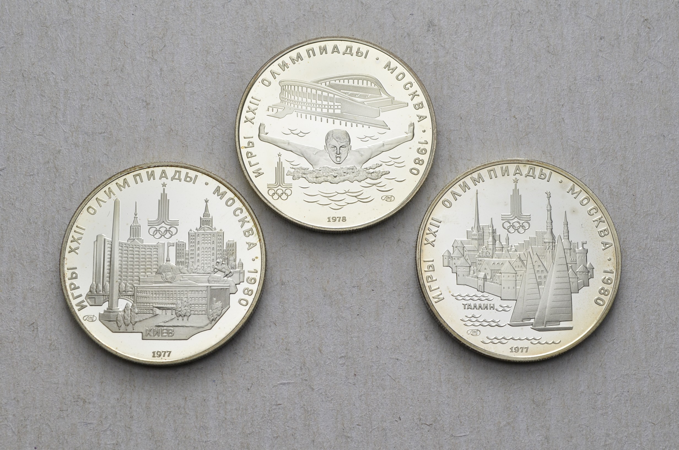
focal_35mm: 63
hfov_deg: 32.0
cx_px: 340
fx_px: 1186
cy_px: 225
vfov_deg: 21.5
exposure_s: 1/250
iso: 400
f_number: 14
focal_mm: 42
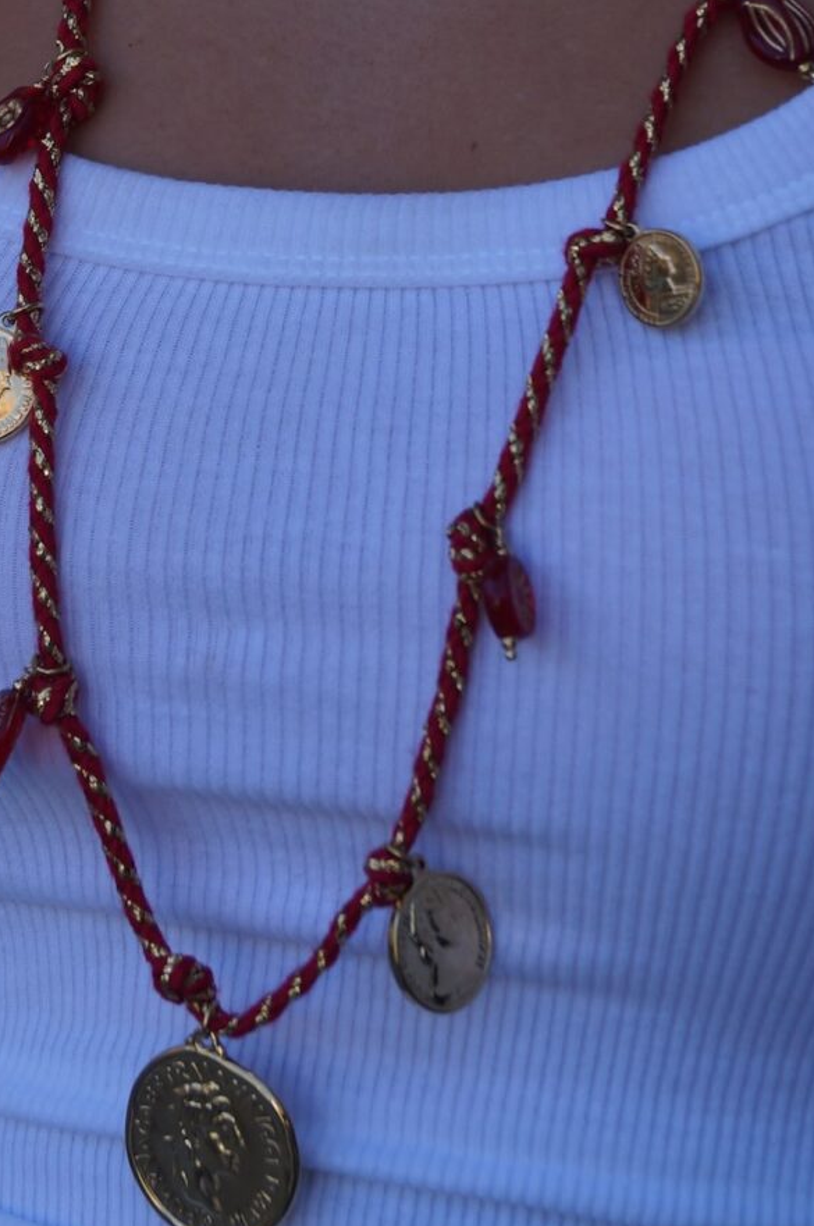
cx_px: 462
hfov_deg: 11.1
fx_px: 4183
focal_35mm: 123
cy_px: 95
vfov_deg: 16.4
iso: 100
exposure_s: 1/200
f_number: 5.6
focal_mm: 40
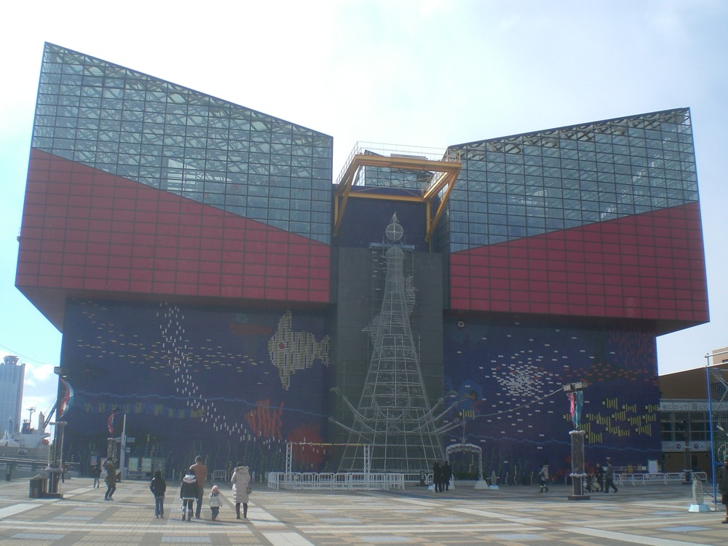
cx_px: 364
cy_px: 273
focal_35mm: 38
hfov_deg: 49.0
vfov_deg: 37.7
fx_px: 799
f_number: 4.4
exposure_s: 1/400
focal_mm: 6.3
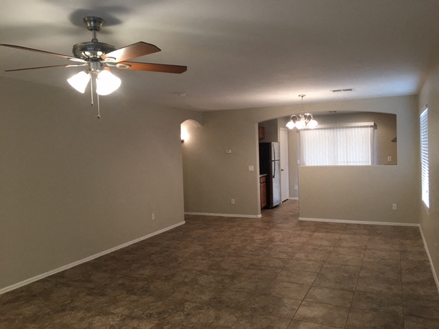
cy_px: 164
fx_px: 368
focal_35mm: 29
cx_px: 220
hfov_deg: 61.7
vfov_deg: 48.2
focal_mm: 4.15
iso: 64
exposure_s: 1/30
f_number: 2.2
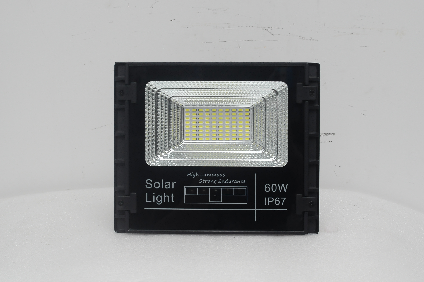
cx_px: 212
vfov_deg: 18.1
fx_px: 882
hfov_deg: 27.0
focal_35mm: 75
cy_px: 141
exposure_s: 1/100
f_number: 8
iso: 1000
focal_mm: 50
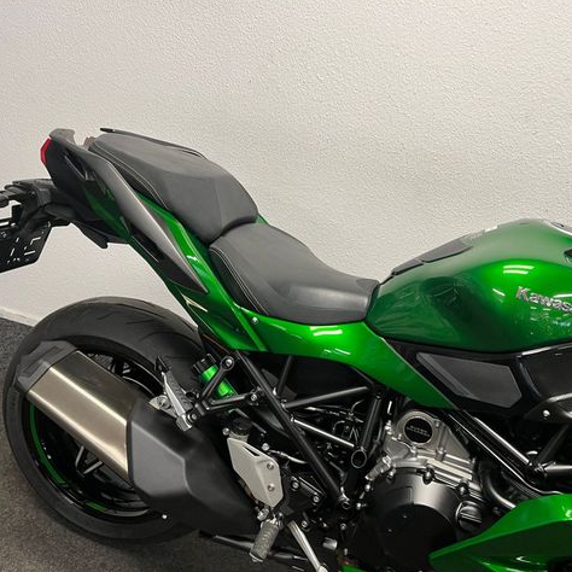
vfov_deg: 52.5
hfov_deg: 52.3
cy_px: 286
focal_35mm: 31
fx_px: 580
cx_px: 337
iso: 80
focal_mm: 5.1
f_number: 1.6
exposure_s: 1/50
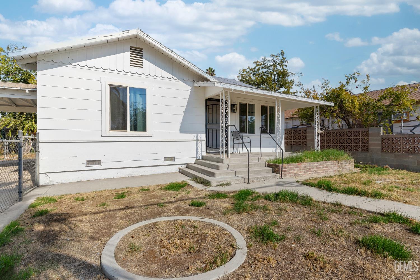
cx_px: 210
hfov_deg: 93.3
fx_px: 198
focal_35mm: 17
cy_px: 140
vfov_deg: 70.4
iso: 400
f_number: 5.6
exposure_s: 1/4000
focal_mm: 17
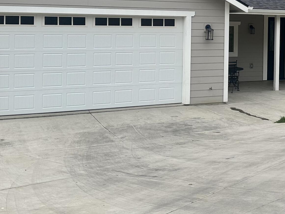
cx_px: 254
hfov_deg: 29.9
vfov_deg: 23.2
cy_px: 31
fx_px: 511
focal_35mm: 62
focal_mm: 6.86
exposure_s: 1/5000
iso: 80
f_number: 1.78
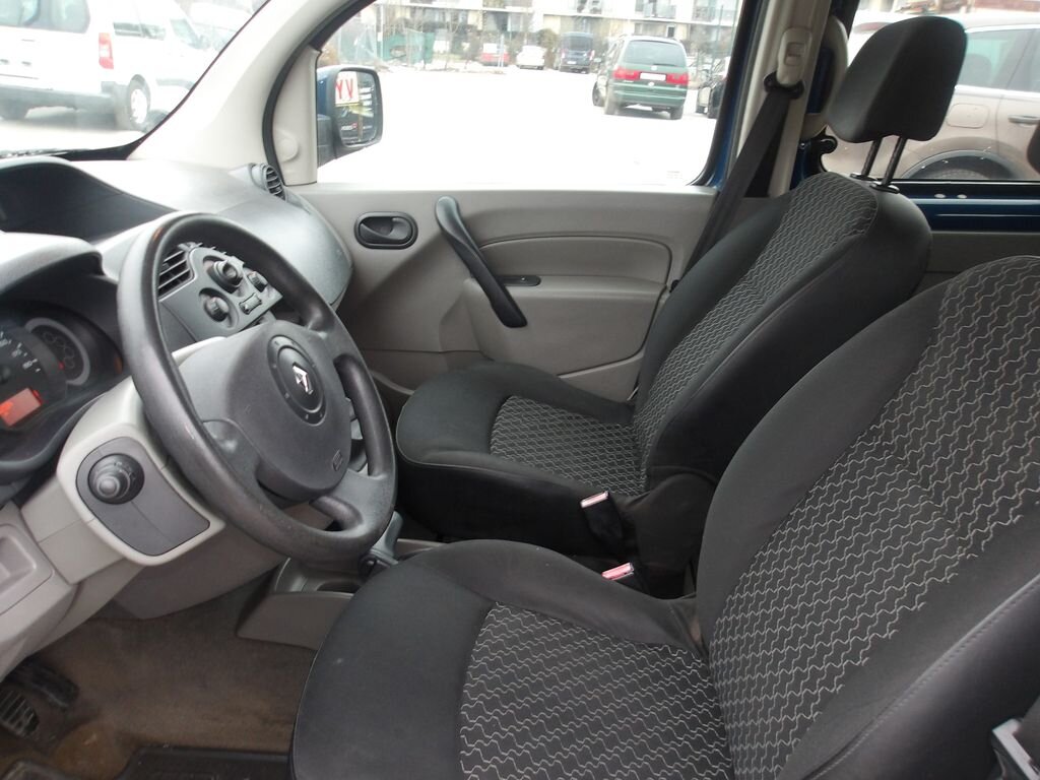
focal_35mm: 27
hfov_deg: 65.3
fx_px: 811
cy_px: 390
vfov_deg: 51.4
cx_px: 520
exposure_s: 1/15
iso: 200
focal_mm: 4.9
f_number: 3
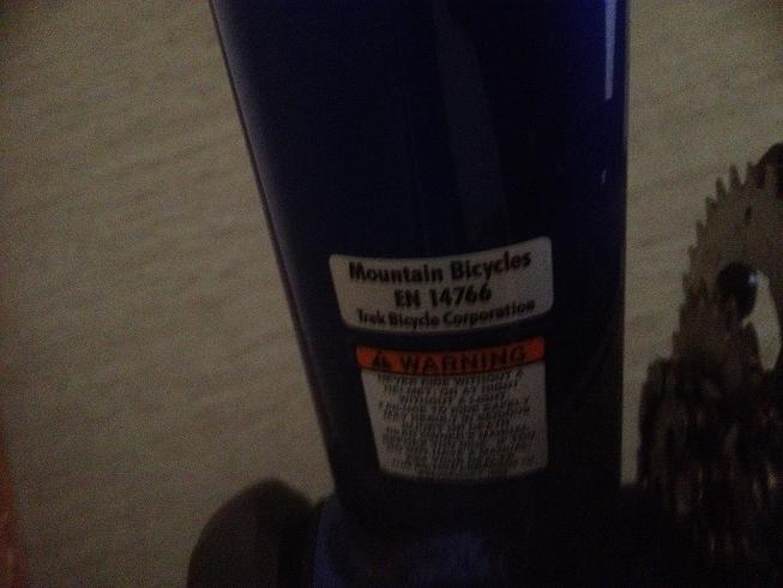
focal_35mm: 35
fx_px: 792
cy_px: 294
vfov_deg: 40.7
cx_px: 392
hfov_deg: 52.6
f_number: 2.4
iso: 800
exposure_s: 1/15
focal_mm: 4.28
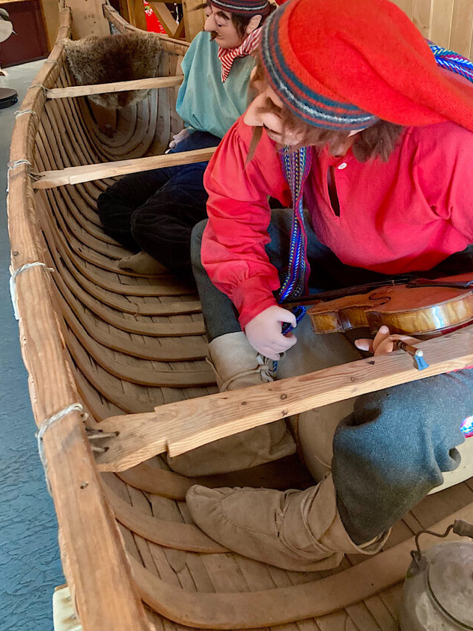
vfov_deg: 53.9
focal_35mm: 34
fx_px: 620
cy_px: 283
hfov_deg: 41.7
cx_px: 261
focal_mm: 3.99
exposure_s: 1/30
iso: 500
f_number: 1.8
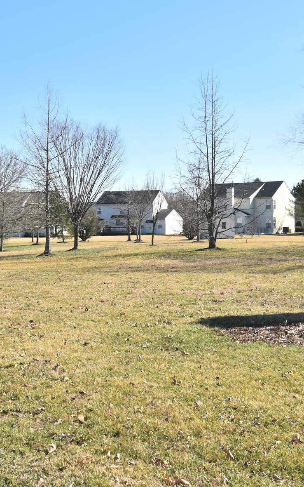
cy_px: 222
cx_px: 100
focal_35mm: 53
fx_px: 703
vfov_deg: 38.2
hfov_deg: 24.3
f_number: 8
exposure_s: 1/250
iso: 100
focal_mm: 20
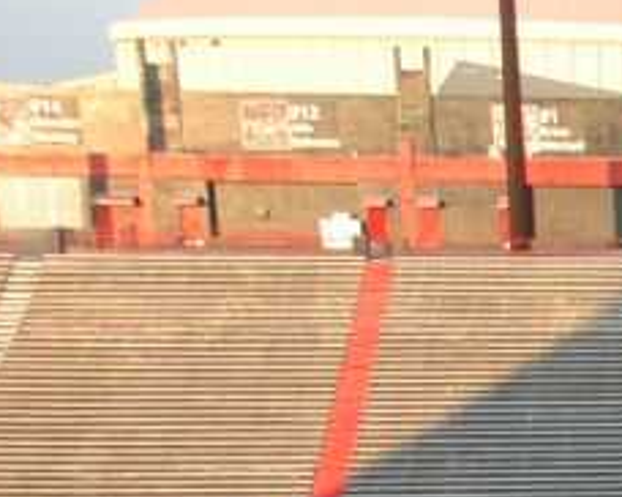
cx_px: 1274
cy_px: 855
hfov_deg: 12.2
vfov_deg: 10.5
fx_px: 2557
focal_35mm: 139
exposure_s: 1/125
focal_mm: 22
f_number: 5.6
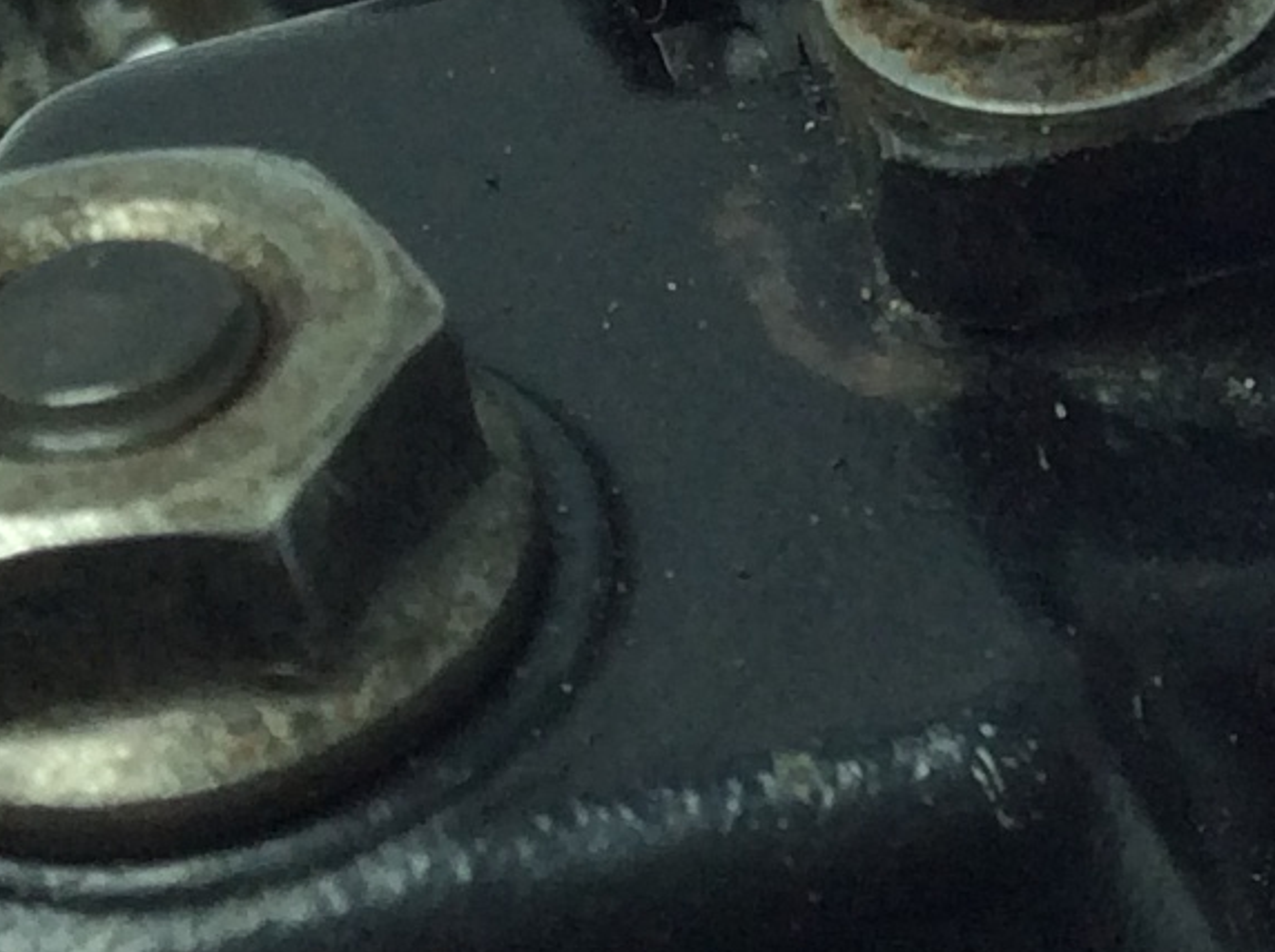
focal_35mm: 145
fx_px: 5332
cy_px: 181
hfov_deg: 13.3
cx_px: 1538
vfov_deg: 10.2
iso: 32
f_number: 2.4
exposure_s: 1/282
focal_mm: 3.3
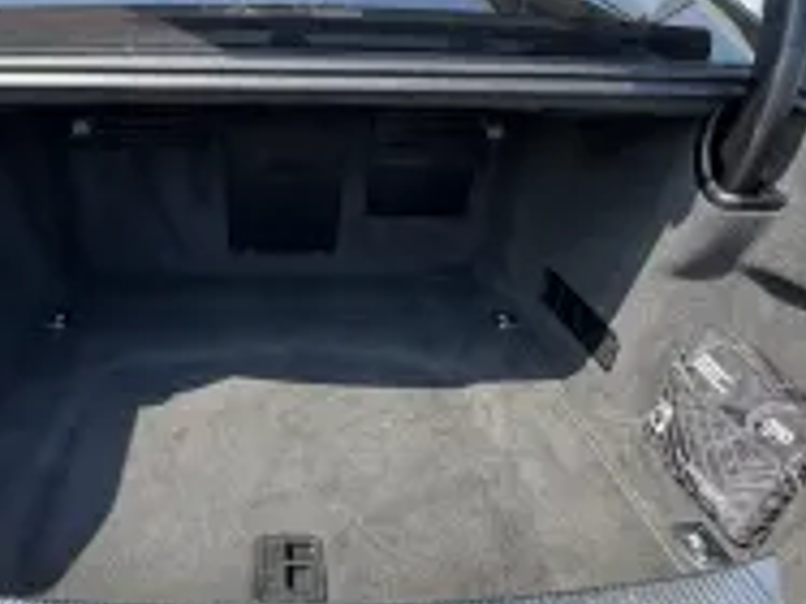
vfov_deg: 51.2
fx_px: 628
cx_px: 293
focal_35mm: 27
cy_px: 337
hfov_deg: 64.2
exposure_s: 1/135
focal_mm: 2.22
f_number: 2.2
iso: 40
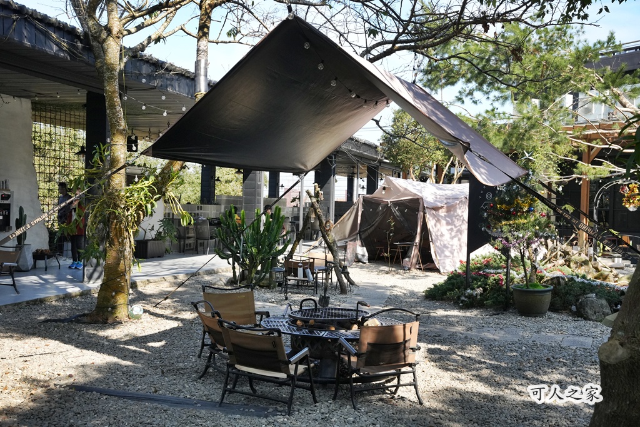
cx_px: 320
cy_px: 214
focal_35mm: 42
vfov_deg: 31.8
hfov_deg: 46.3
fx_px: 748
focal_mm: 42.1
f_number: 8
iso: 2000
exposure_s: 1/1250
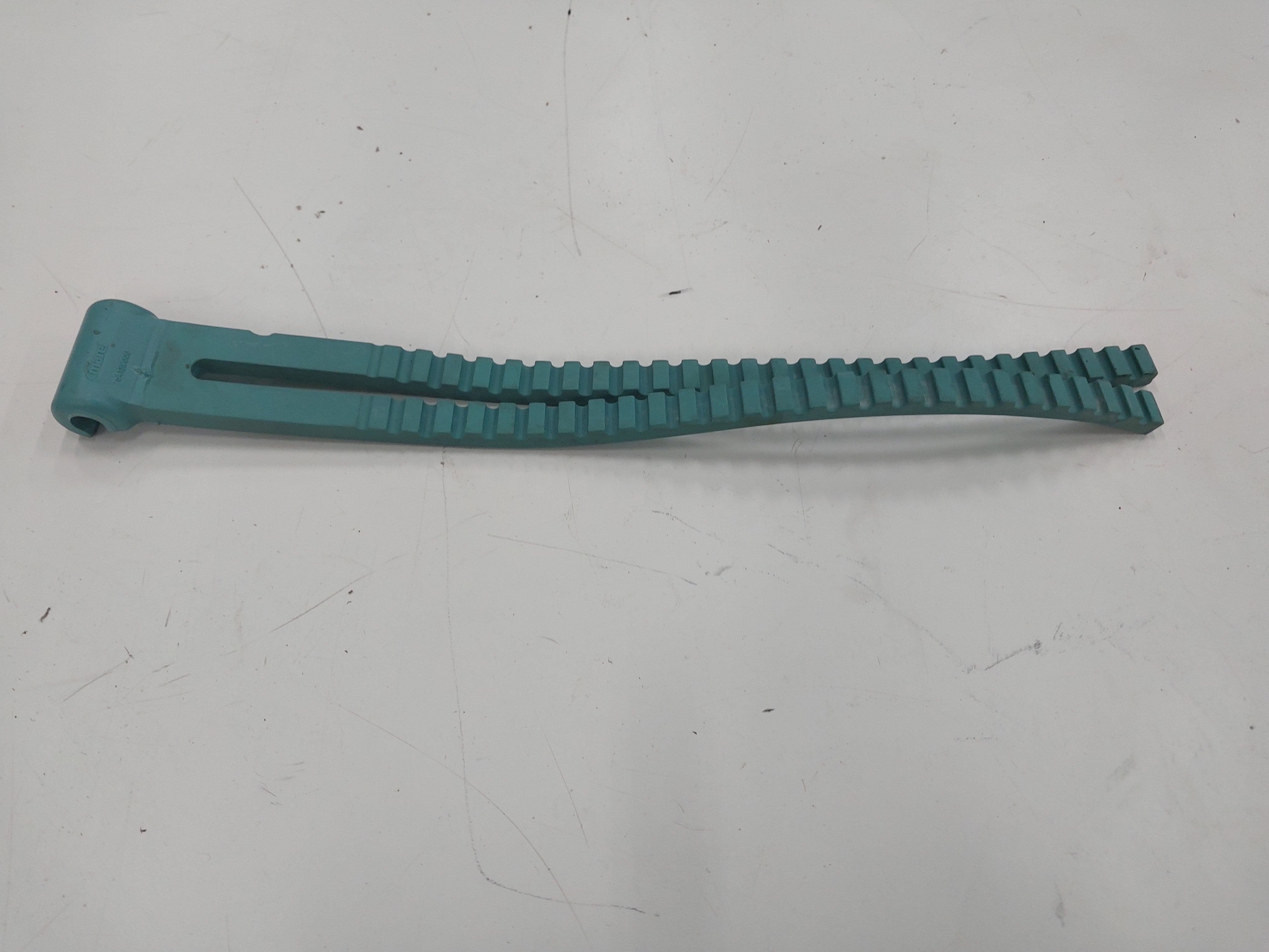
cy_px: 476
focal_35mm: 27
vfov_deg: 51.4
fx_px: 990
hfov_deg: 65.3
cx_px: 634
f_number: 1.8
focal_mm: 4
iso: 64
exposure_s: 1/50
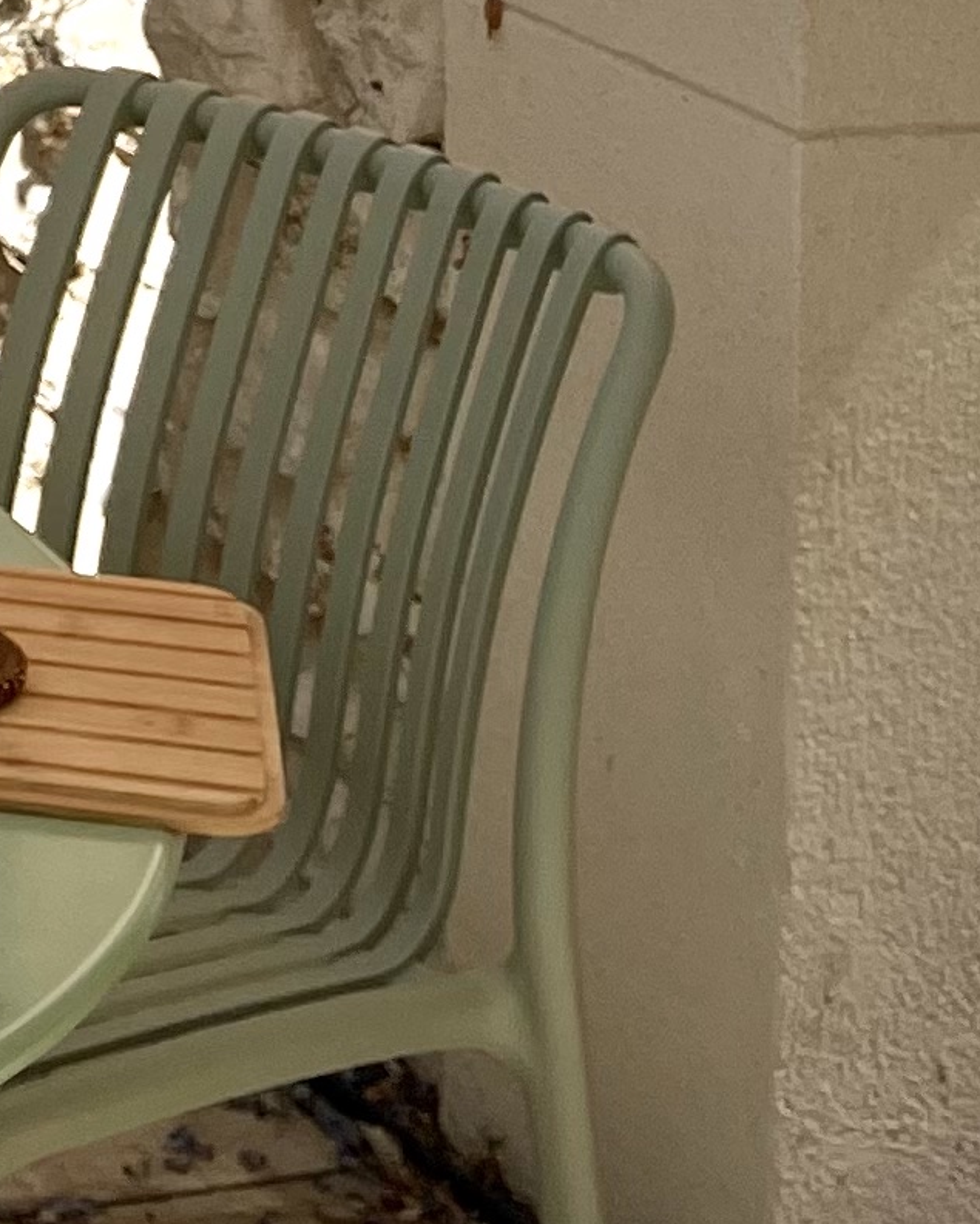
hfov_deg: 10.4
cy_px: -909
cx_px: -1307
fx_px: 4674
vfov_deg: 13.5
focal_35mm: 129
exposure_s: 1/4902
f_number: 1.6
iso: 32
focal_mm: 5.1
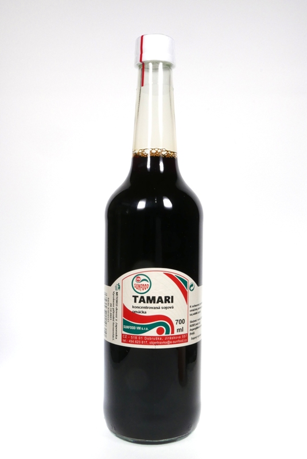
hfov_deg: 36.0
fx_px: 472
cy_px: 230
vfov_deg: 51.8
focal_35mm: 37
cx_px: 154
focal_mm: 16.5
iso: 800
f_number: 16
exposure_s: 1/40
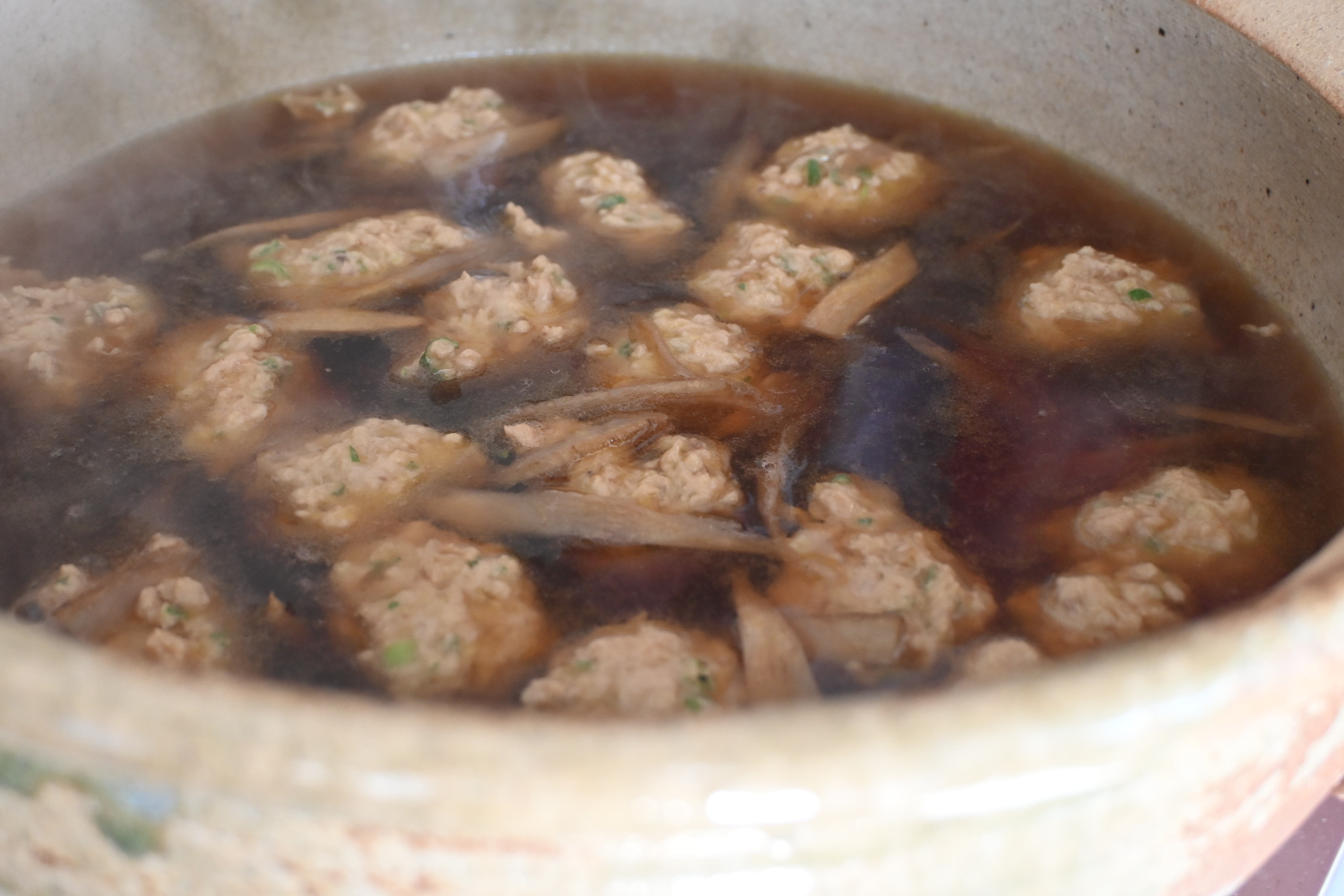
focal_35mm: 53
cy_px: 383
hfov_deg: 37.6
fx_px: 1974
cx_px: 630
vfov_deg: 25.6
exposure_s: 1/125
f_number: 4.8
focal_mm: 30.5
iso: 720
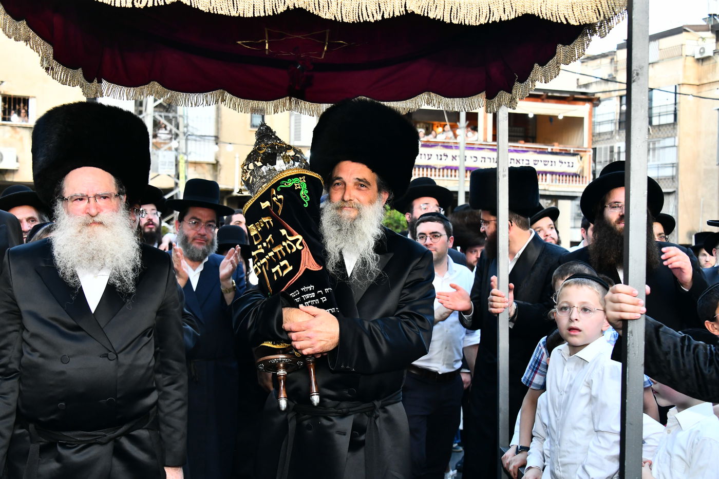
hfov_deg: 41.1
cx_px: 360
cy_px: 240
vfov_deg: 28.1
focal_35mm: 48
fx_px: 958
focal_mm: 48
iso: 2000
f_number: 5.6
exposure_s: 1/320
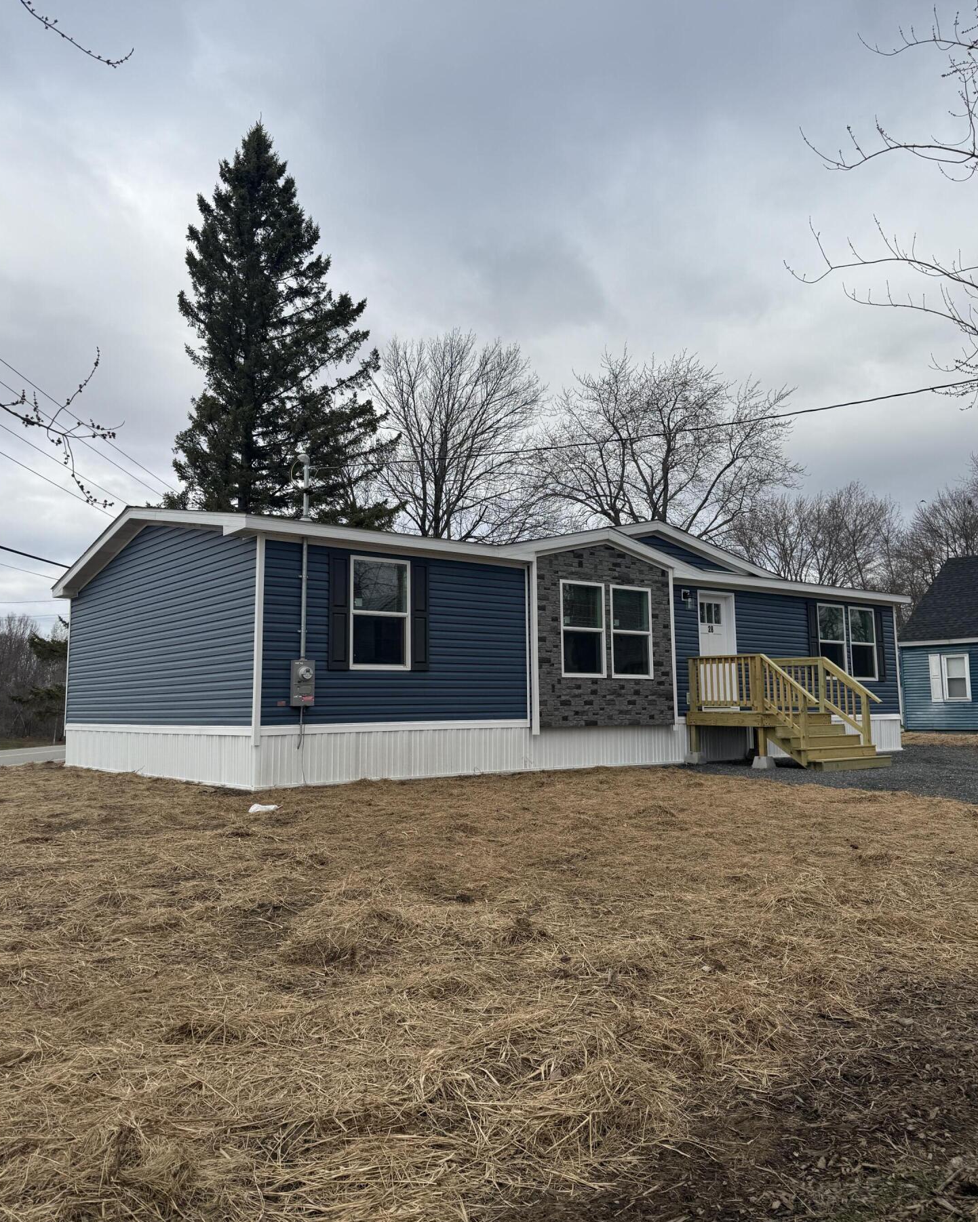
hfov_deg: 54.9
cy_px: 579
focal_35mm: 26
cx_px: 498
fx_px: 941
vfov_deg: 66.0
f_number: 1.78
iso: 80
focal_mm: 6.76
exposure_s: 1/3759
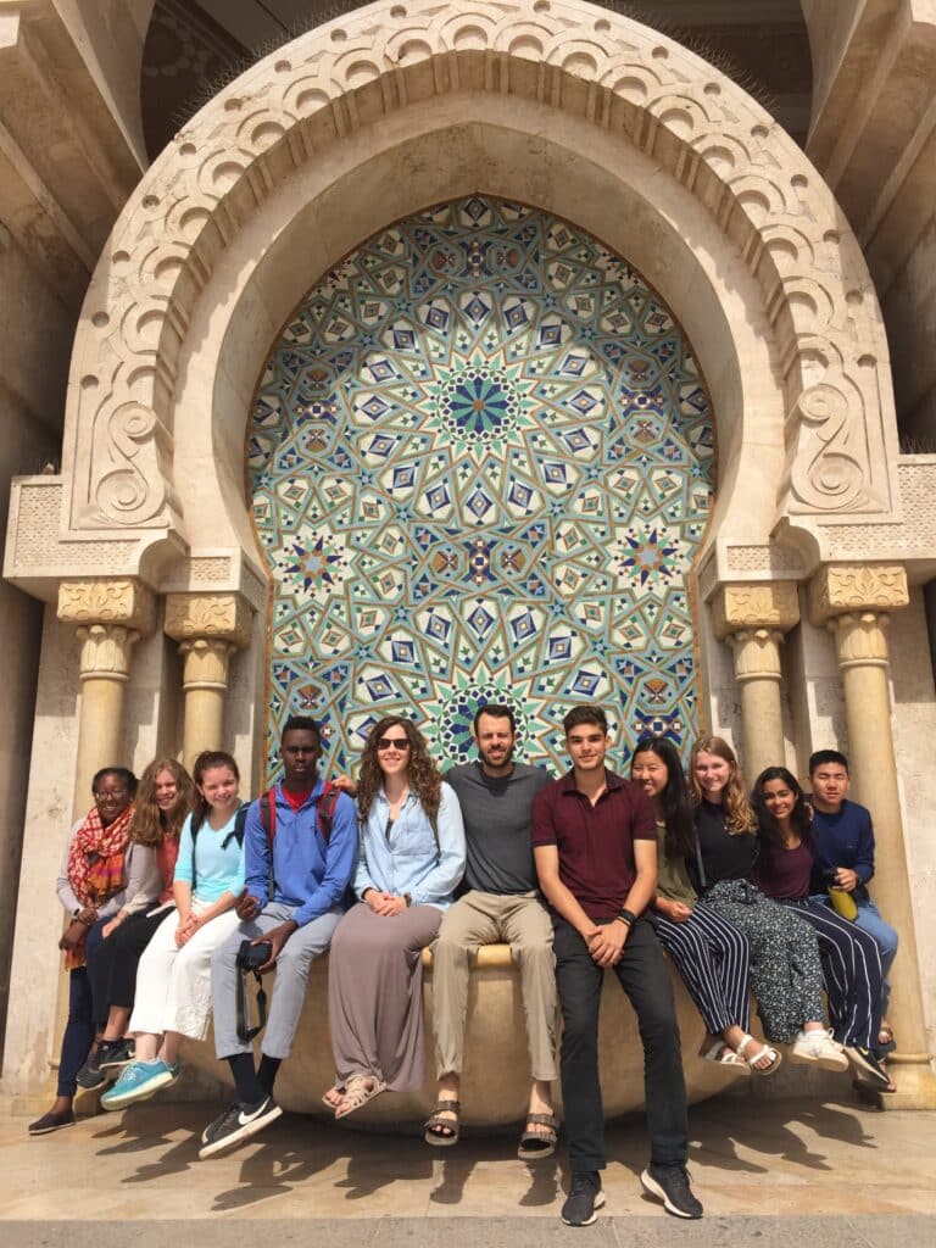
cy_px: 624
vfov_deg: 61.7
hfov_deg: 48.2
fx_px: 1046
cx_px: 468
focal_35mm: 29
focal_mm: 4.15
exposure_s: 1/3597
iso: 32
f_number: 2.2
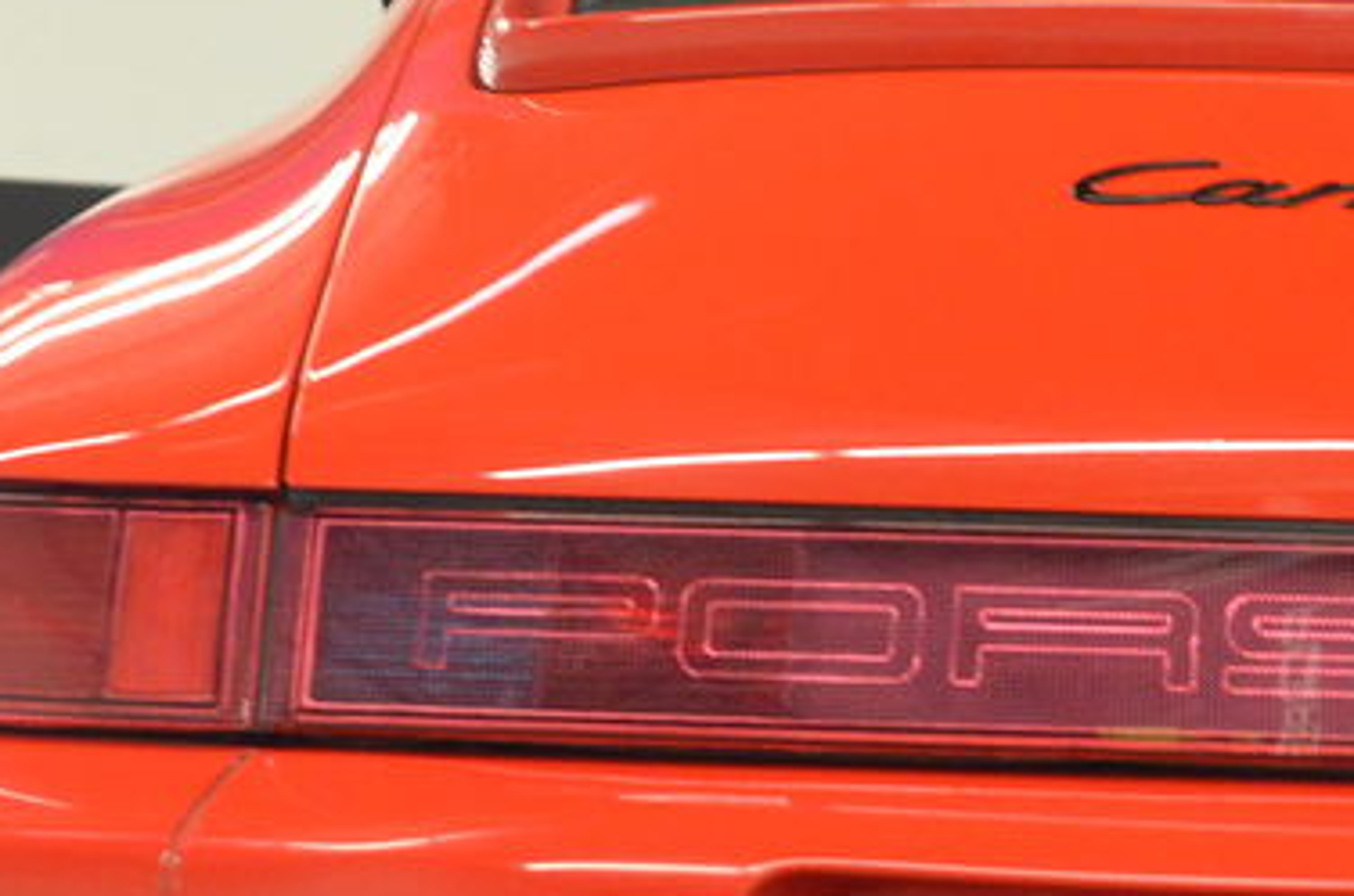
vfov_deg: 13.9
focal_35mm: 98
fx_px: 3678
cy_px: 594
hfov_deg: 20.2
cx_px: 1368
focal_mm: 24
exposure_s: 1/20
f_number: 3.8
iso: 3200
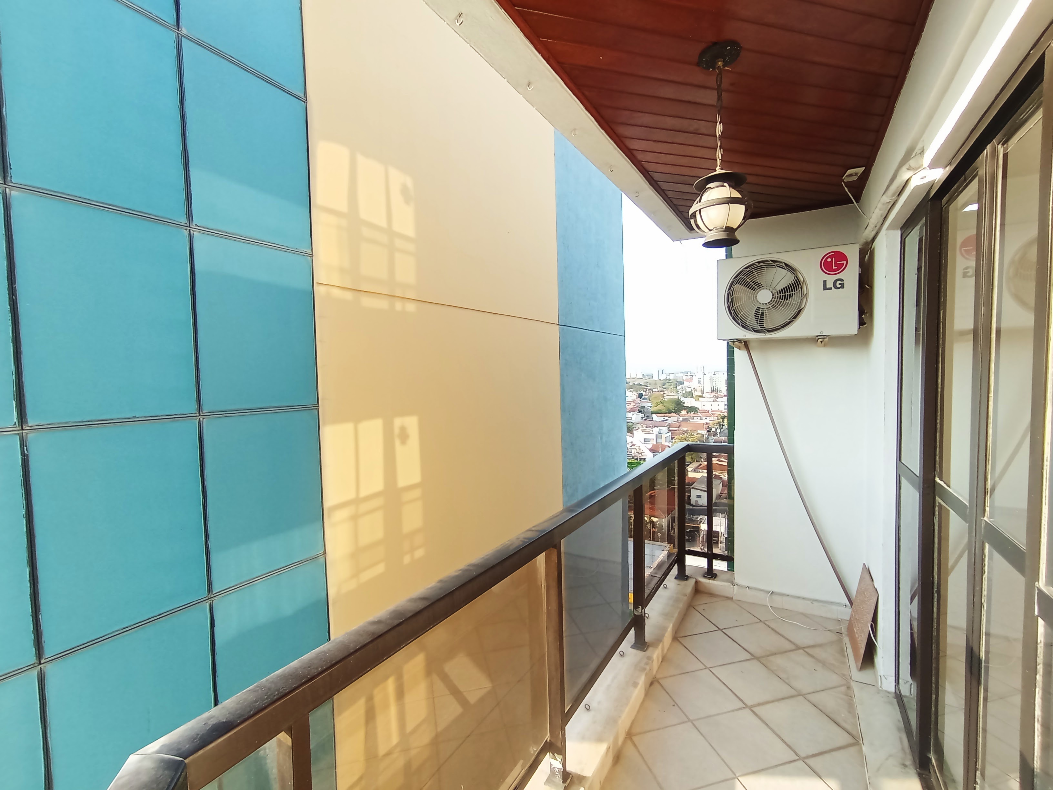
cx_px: 526
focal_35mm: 16
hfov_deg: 94.5
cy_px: 395
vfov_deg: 78.1
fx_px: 487
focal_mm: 1.65
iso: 50
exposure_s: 1/218
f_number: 2.2
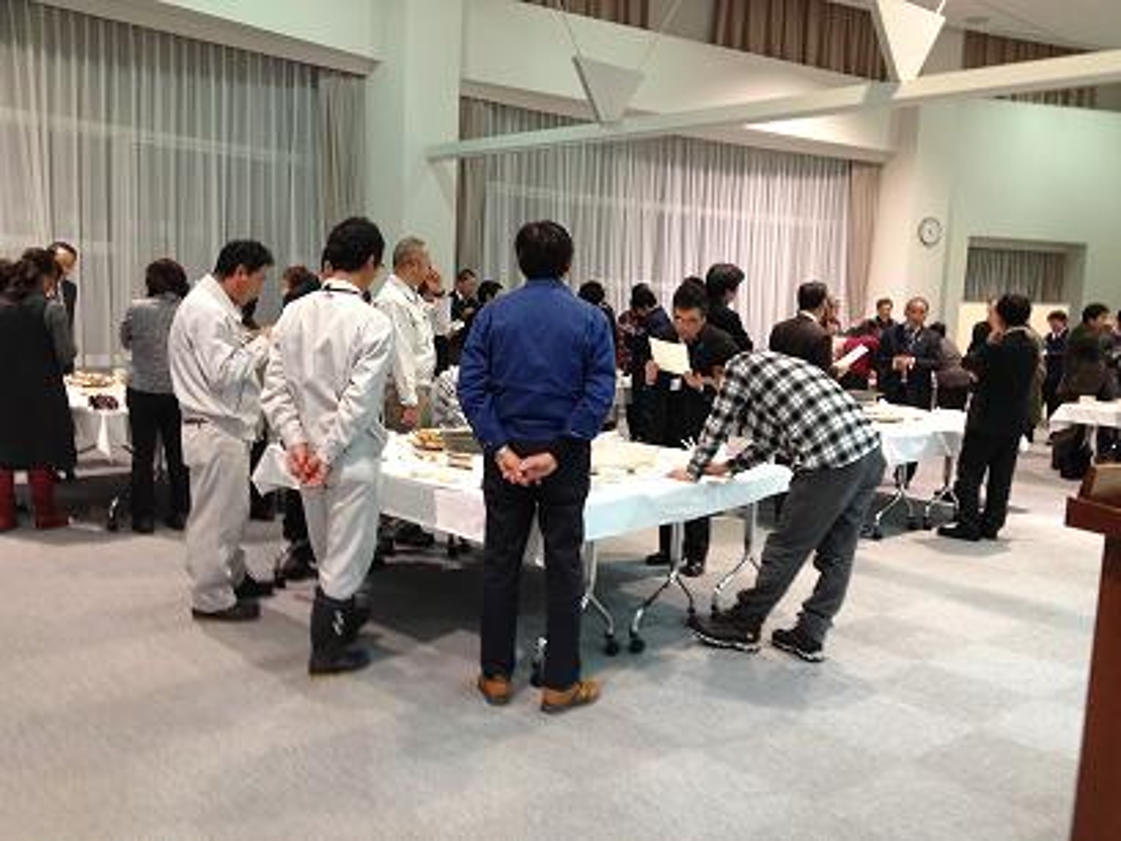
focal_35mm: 35
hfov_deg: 52.6
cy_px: 420
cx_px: 560
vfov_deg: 40.7
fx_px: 1133
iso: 100
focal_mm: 4.28
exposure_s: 1/20
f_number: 2.4
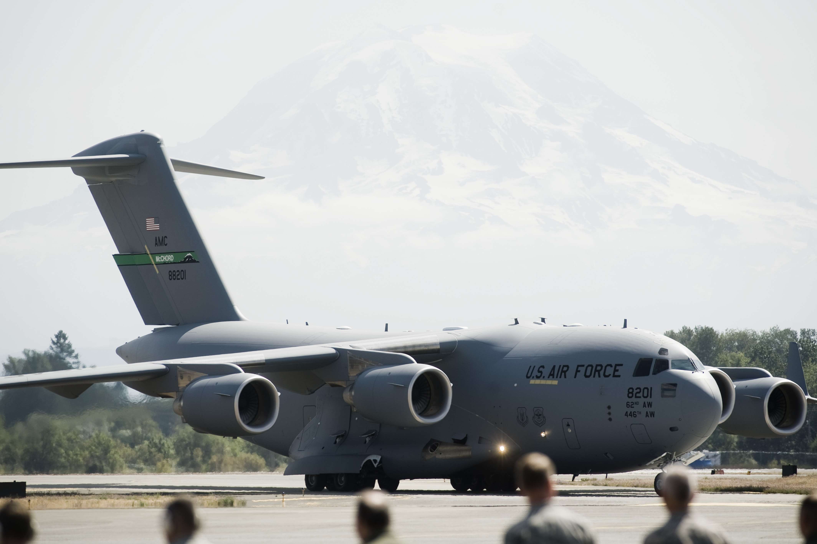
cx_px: 408
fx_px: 6804
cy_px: 272
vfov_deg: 4.6
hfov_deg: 6.9
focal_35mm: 300
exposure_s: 1/1250
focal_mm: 300
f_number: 5.6
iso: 200
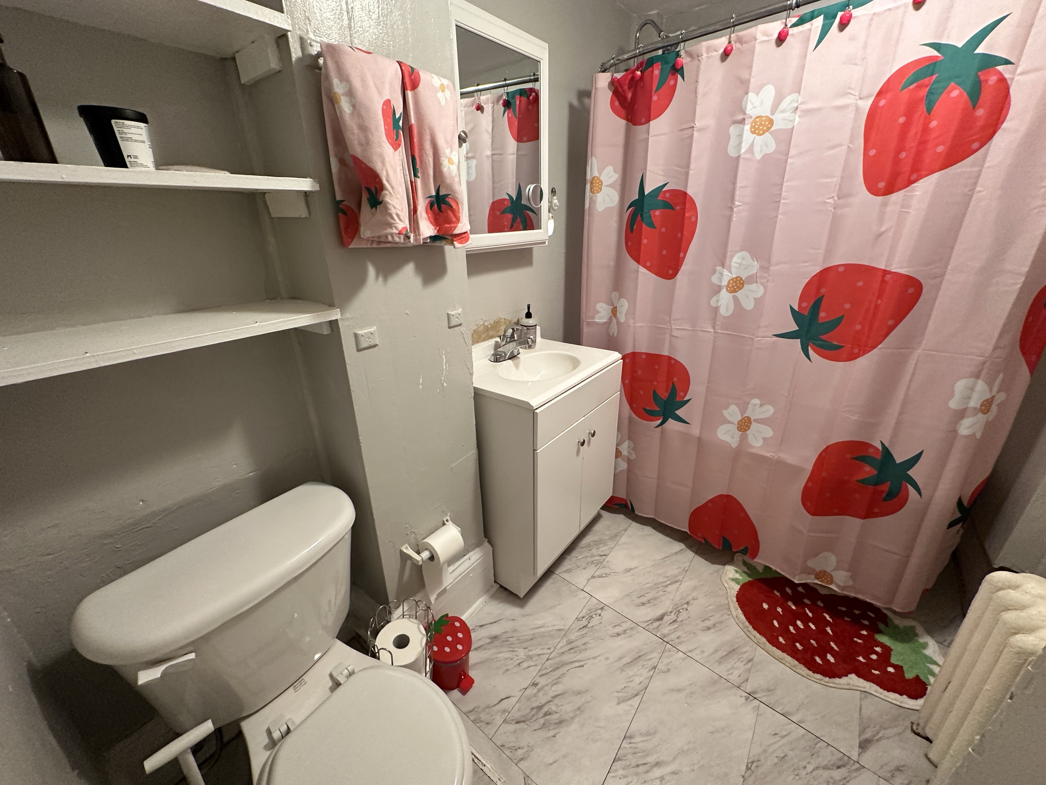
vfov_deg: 85.7
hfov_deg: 102.1
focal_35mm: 14
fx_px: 423
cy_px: 392
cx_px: 523
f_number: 2.2
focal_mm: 2.22
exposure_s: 1/60
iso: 320
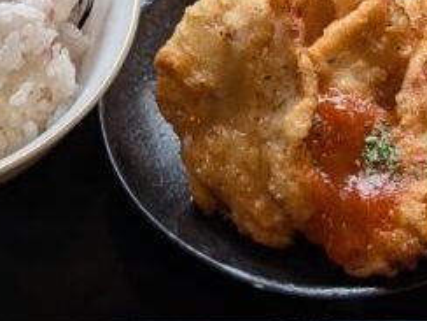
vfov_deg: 11.4
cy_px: -121
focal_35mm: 126
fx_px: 1554
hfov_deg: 15.6
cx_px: 224
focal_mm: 6.9
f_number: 1.68
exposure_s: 1/53.1
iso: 34
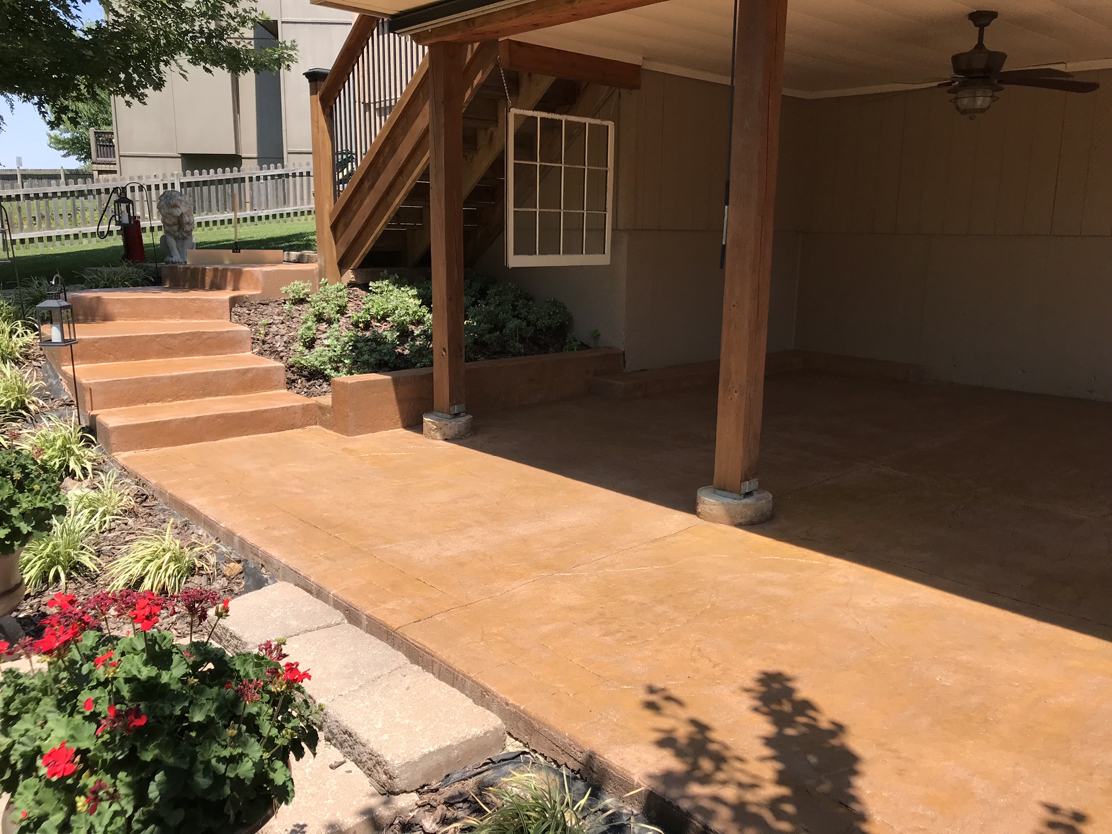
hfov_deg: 63.4
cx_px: 556
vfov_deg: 49.7
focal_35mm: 28
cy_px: 417
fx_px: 899
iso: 20
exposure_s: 1/1212
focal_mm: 3.99
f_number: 1.8
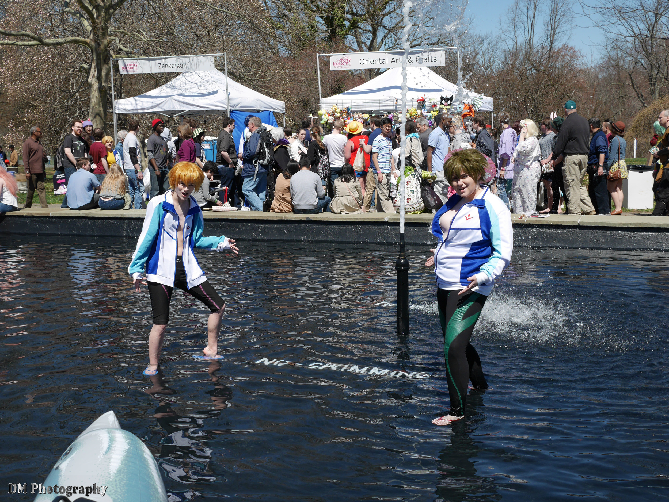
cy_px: 251
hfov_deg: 42.9
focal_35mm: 44
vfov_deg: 32.9
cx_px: 334
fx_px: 851
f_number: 6.3
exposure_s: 1/800
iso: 200
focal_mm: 22
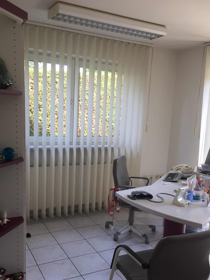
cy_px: 163
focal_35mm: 34
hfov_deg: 41.8
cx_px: 98
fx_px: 275
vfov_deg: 53.7
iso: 50
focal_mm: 4.15
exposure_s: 1/100
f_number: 2.2
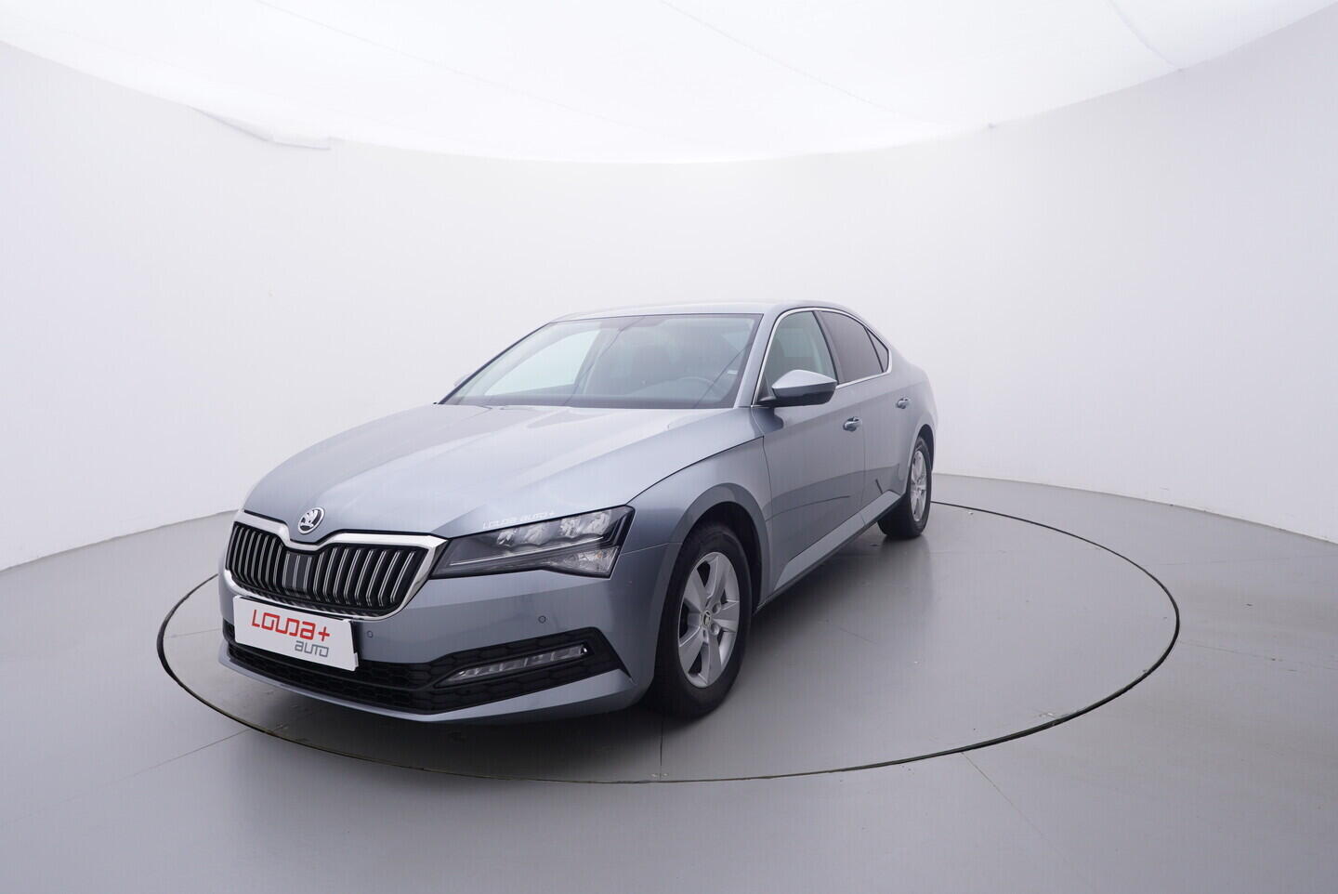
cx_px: 669
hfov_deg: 77.3
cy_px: 447
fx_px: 837
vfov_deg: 56.2
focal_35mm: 22
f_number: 5
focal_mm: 15
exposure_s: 1/80
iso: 200
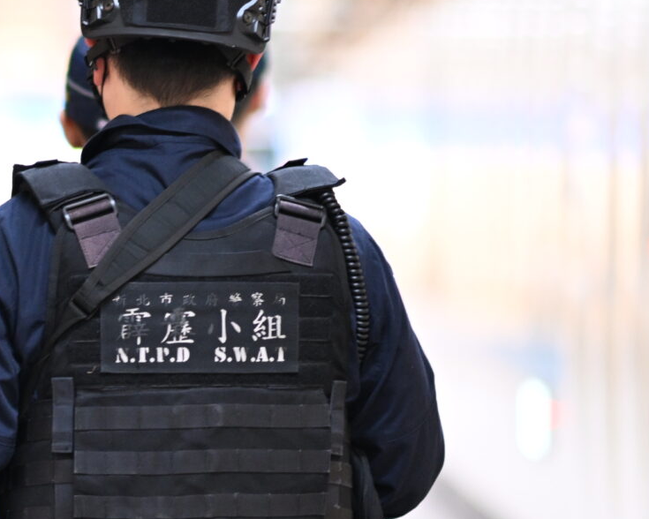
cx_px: -64
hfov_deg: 6.9
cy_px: 380
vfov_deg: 5.6
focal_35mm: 278
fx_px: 5340
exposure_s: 1/160
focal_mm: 85
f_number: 1.4
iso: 1800
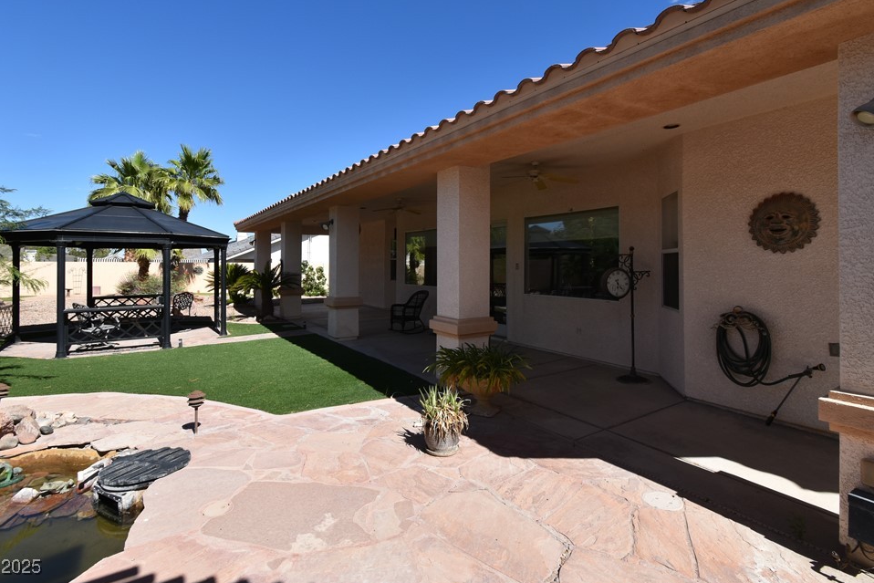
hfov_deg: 93.2
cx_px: 450
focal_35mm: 17
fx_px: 413
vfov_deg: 70.2
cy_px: 255
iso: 200
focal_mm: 10
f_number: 10
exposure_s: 1/400
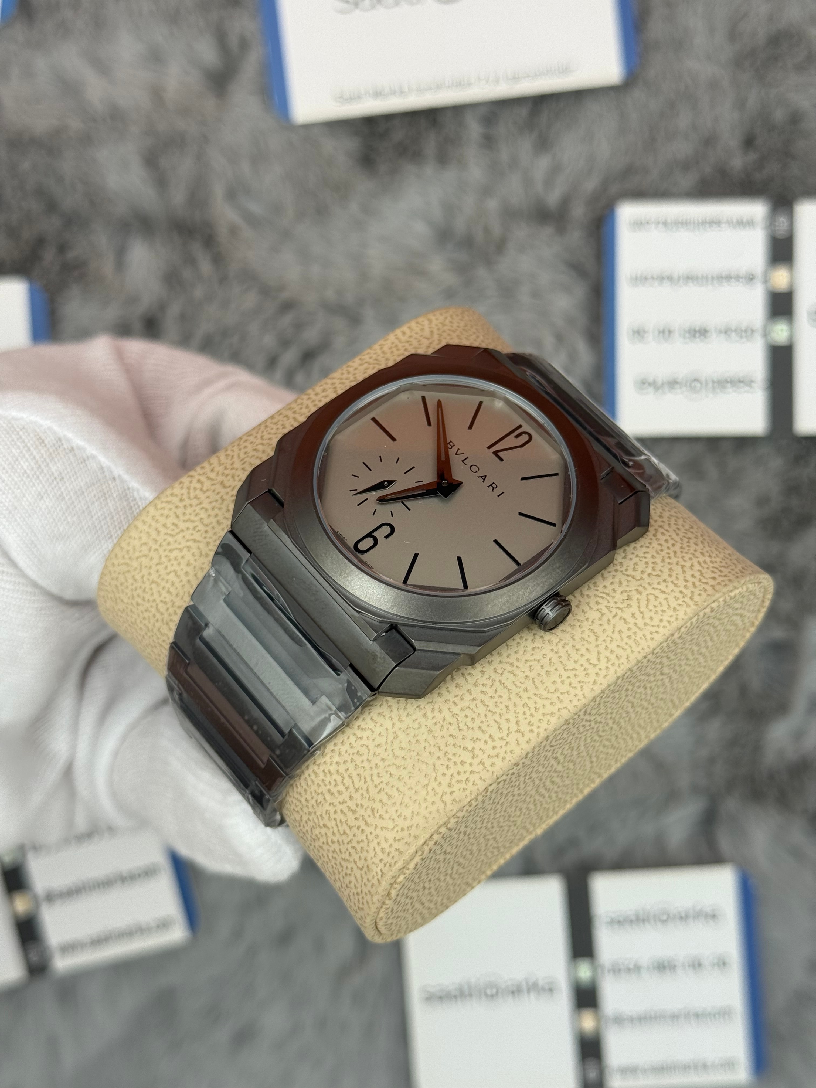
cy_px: 544
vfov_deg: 39.7
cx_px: 408
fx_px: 1509
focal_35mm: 48
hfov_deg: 30.3
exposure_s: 1/747
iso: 64
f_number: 1.78
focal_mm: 6.76
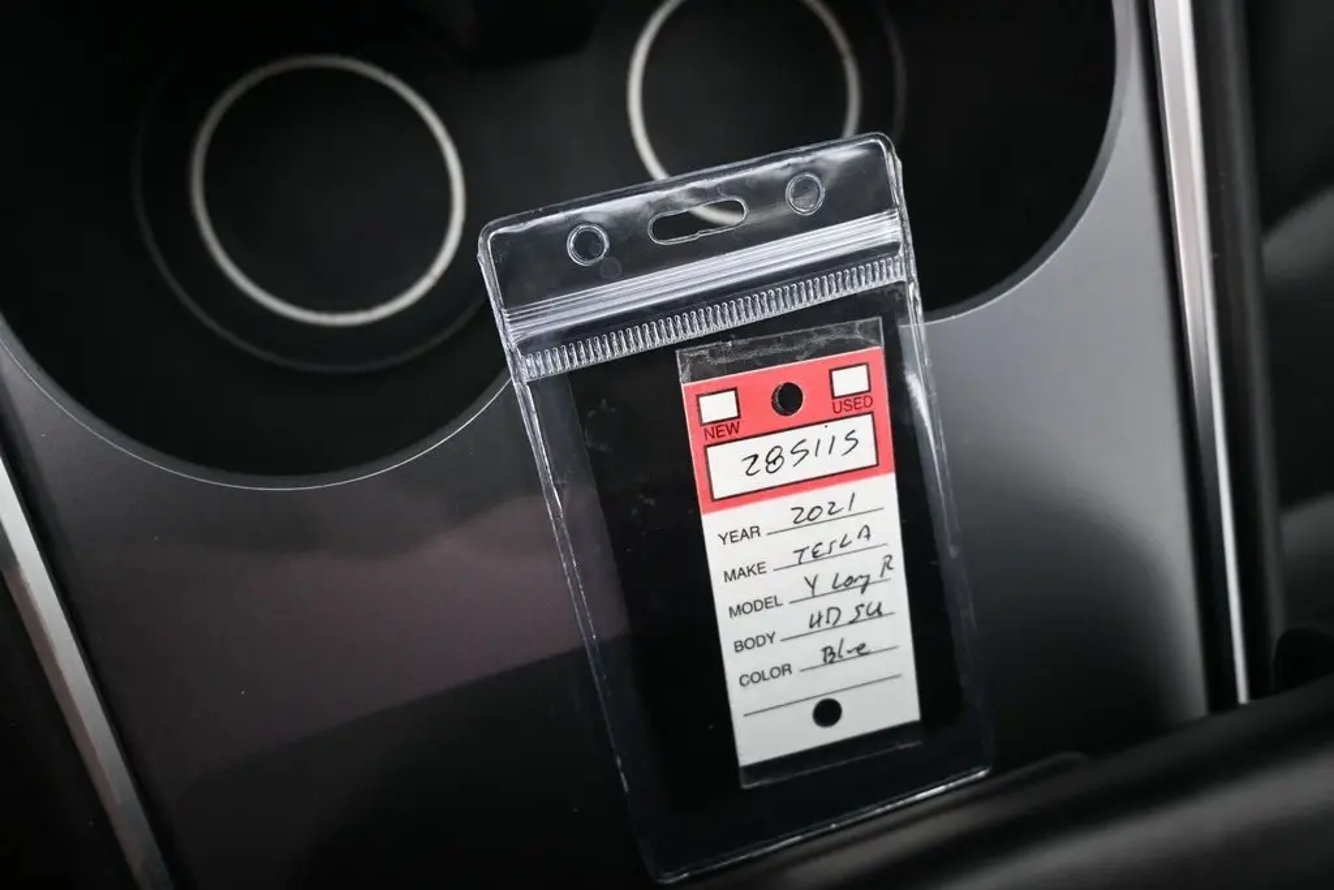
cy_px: 445
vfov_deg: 46.8
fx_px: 1028
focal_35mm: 28
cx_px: 667
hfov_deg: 65.9
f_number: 3.8
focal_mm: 18.5
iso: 1800
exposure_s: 1/125
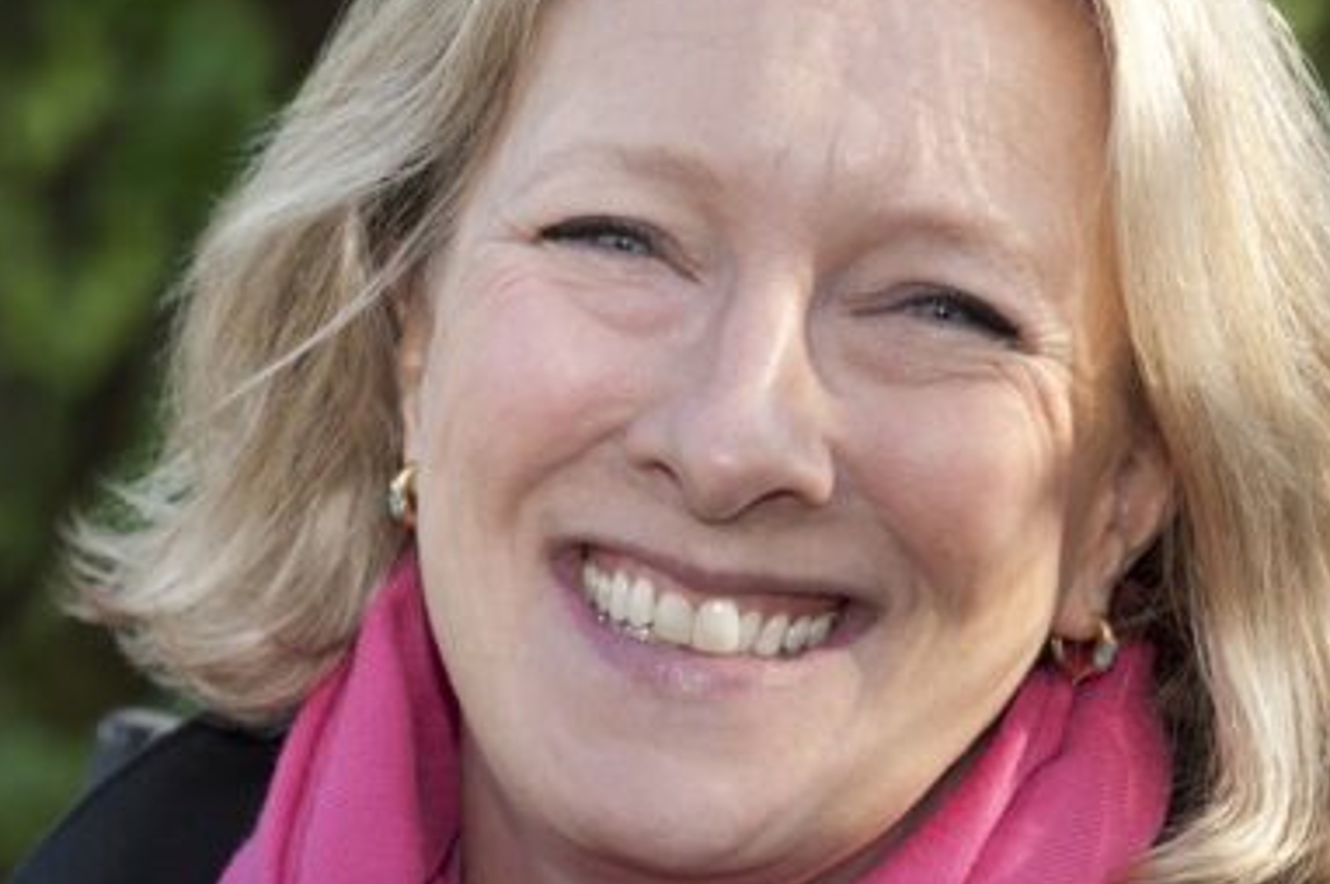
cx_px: 404
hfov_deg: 5.4
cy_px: 586
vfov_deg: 3.6
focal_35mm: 382
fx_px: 14100
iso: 200
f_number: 6.3
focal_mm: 190
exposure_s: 1/125
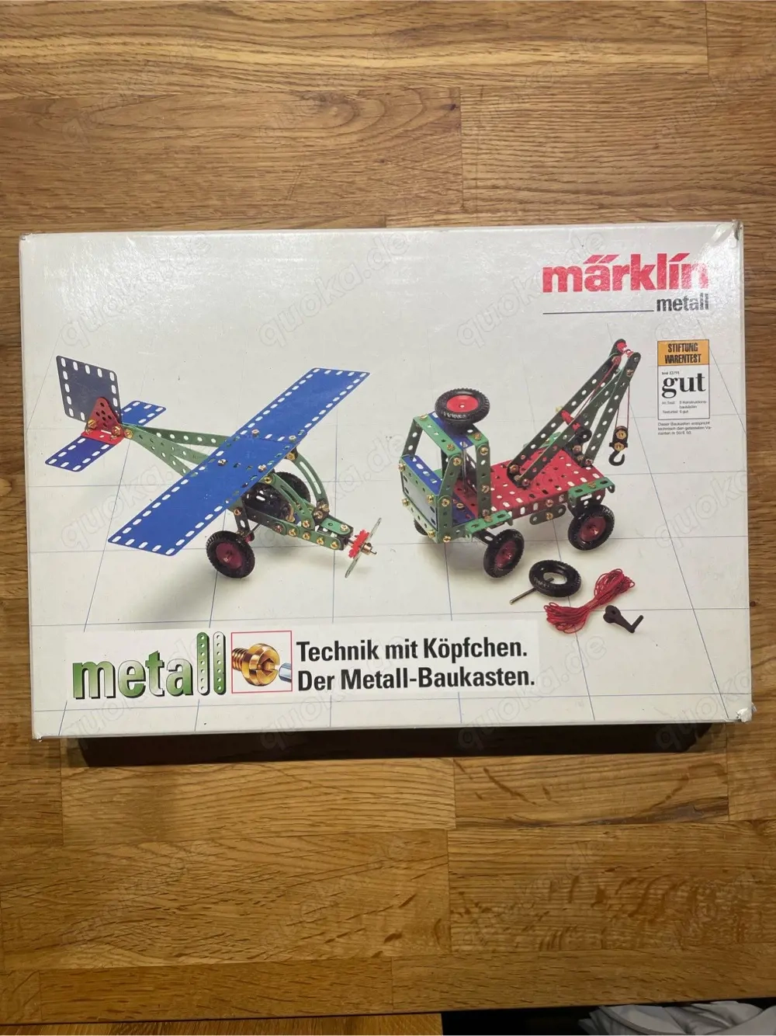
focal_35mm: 26
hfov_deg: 53.0
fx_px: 777
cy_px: 518
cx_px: 388
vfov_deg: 67.3
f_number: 1.6
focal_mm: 4.2
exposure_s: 1/100
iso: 64
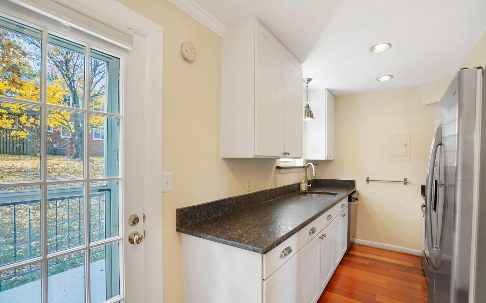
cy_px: 158
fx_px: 225
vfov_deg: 68.0
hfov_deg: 94.3
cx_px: 238
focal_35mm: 17
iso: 1250
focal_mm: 16
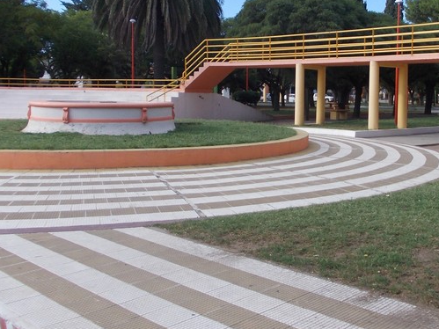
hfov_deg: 43.5
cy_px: 135
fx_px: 545
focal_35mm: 43
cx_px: 279
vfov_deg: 33.5
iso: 80
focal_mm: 4
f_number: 5.4
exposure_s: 1/200
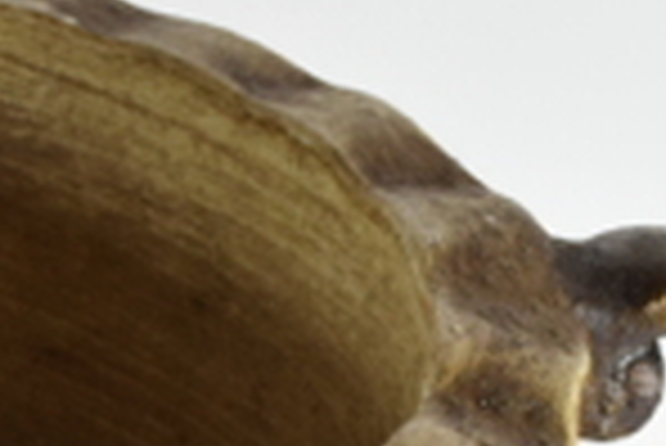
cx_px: -198
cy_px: 723
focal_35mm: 149
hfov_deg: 13.3
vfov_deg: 8.9
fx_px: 2762
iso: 800
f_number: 10
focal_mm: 23
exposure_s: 1/125
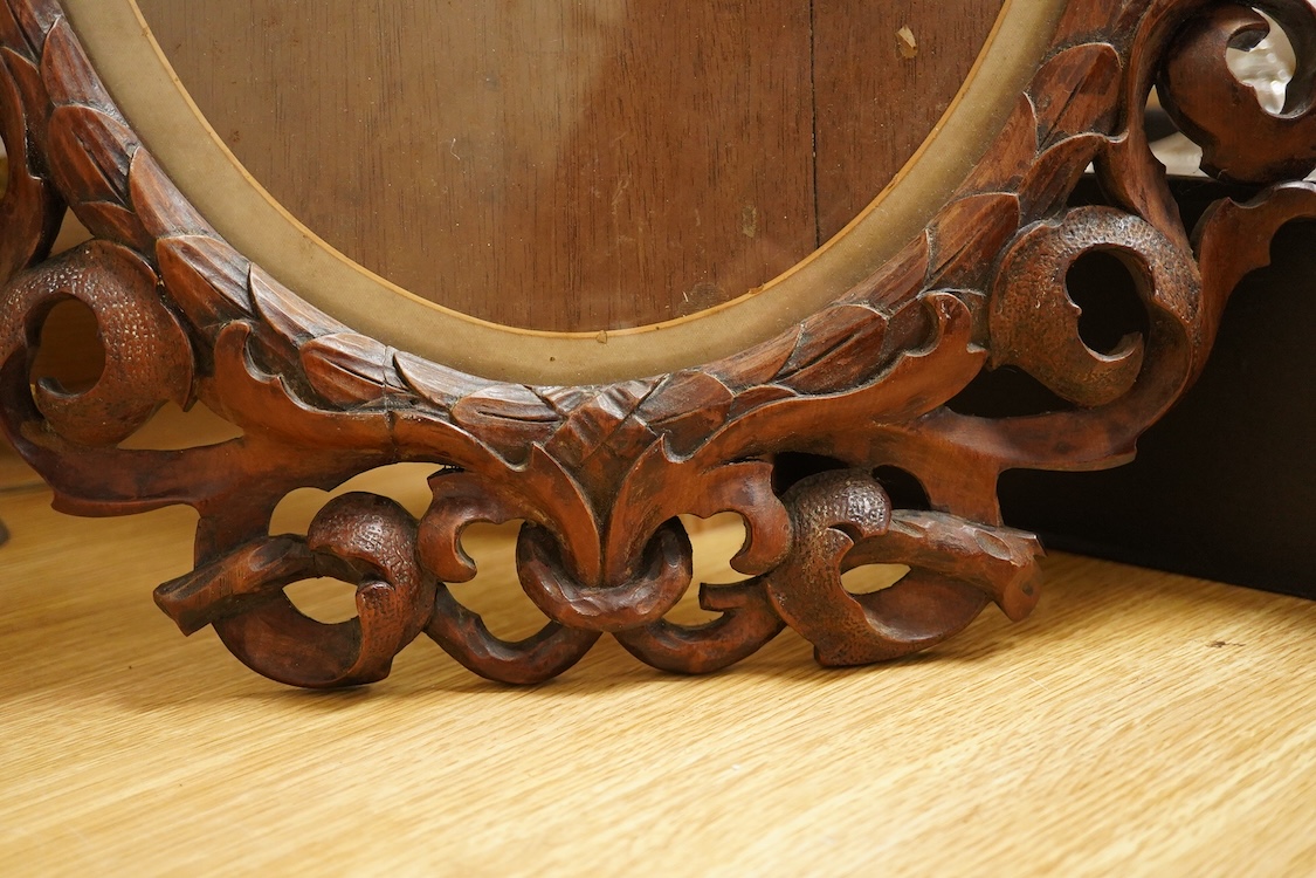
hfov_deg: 43.6
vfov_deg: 29.9
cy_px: 439
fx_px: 1645
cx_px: 658
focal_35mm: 45
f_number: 3.5
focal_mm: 30
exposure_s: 1/160
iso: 2500
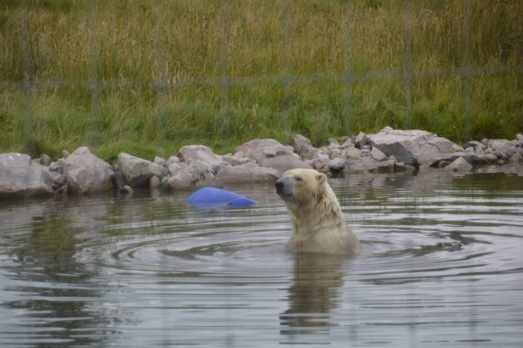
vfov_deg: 5.2
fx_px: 3810
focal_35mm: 262
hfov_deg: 7.9
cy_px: 174
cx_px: 262
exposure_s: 1/500
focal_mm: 175
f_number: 6
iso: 450
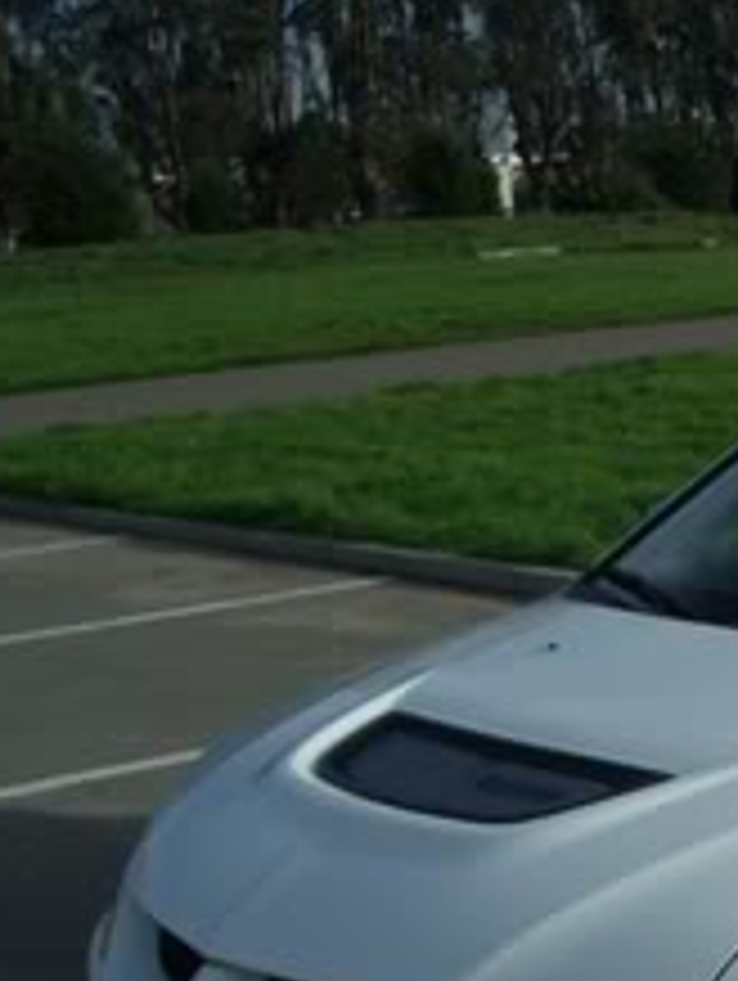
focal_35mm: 77
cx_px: 1017
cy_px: 752
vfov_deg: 25.0
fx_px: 2185
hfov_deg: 17.7
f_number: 4.3
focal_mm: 5.8
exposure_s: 1/1000
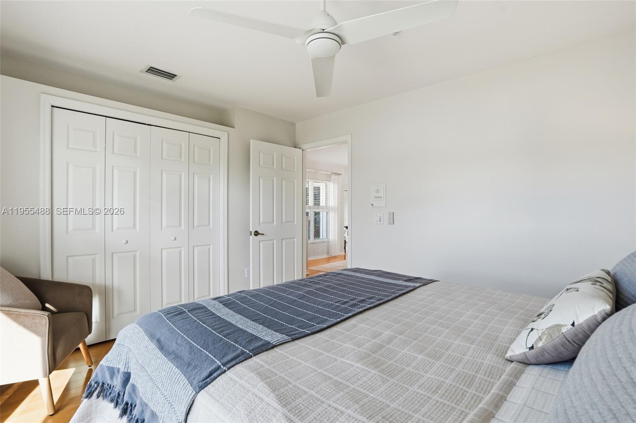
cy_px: 212
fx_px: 283
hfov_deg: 96.7
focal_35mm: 16
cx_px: 318
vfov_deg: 73.7
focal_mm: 16
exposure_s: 1/125
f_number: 9
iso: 400
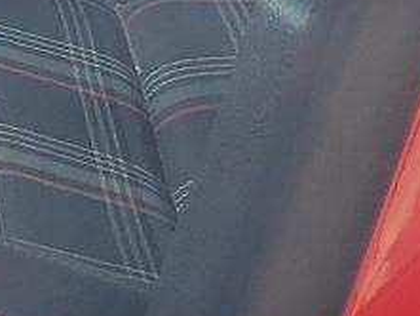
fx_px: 2282
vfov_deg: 7.4
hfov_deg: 9.4
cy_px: -411
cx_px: -570
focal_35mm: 188
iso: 50
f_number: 1.5
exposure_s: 1/667
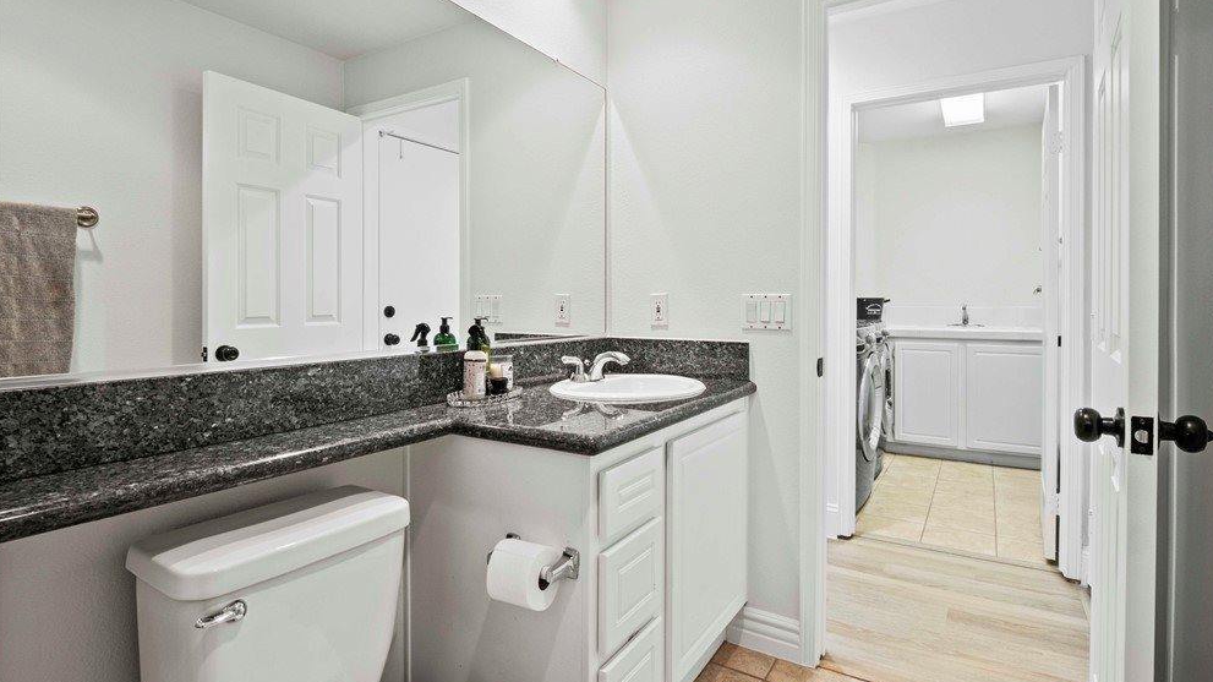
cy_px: 328
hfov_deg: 92.7
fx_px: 579
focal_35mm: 18
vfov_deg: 61.0
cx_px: 620
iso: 200
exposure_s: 1
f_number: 9
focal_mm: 8
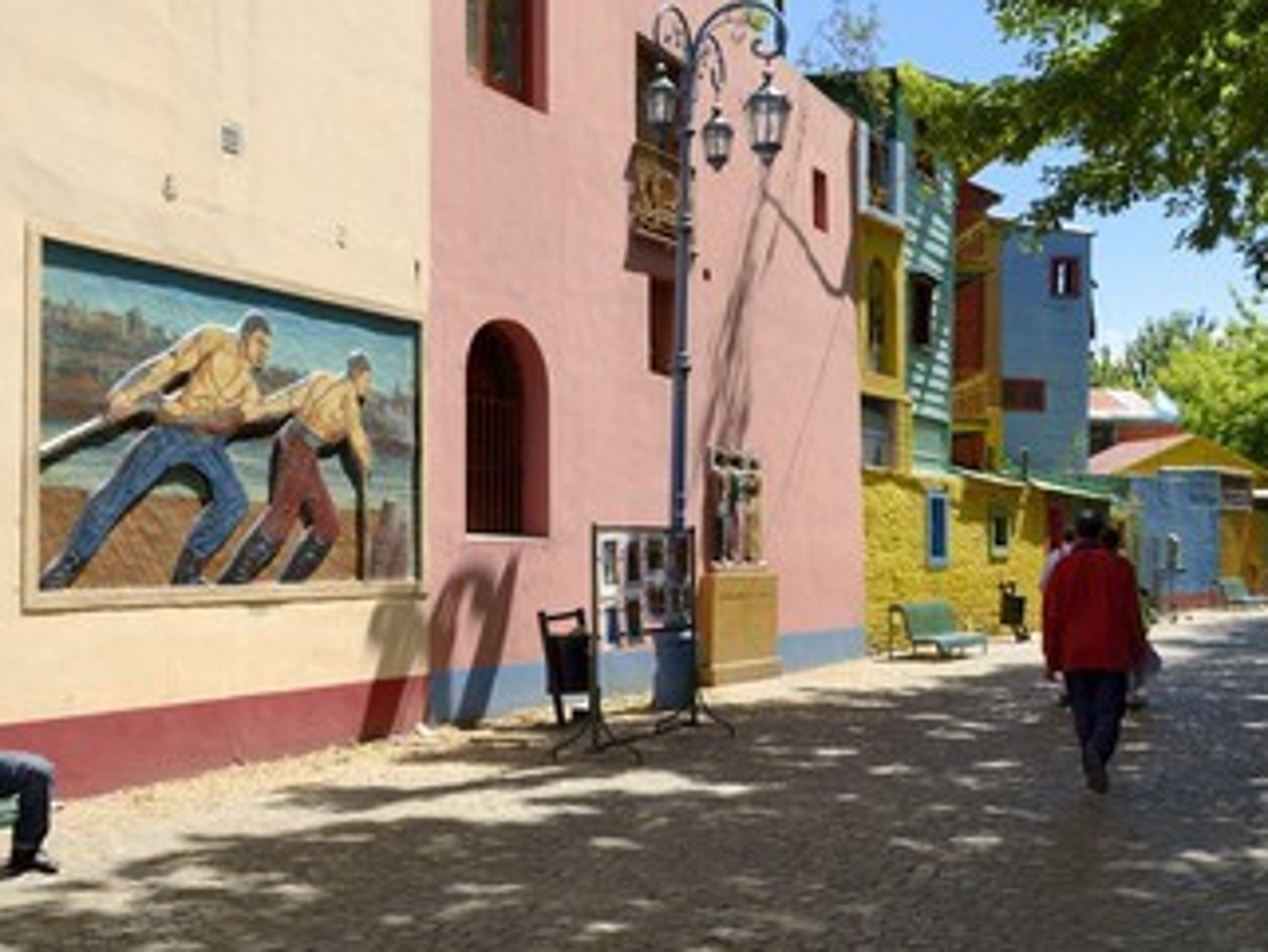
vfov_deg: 36.8
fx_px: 1429
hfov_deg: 47.8
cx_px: 604
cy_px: 517
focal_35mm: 39
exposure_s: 1/320
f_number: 8
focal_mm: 31
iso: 200
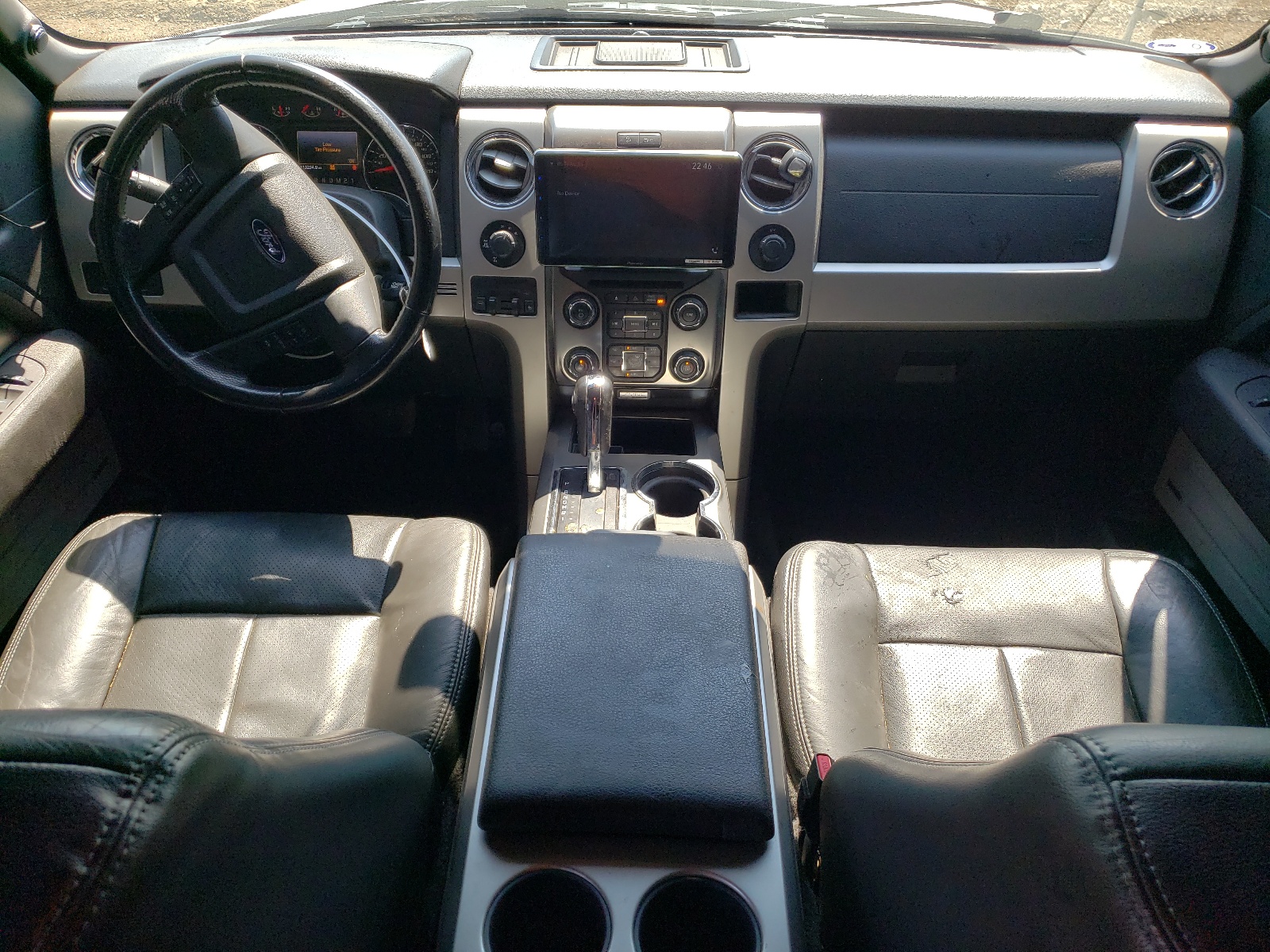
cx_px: 635
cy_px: 476
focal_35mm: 26
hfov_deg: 67.3
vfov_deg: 53.1
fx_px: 954
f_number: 1.5
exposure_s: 1/526
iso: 50
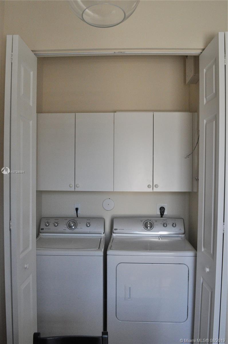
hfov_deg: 47.8
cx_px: 114
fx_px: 257
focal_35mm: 27
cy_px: 172
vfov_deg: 67.5
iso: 1600
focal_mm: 18
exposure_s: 1/125
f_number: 10
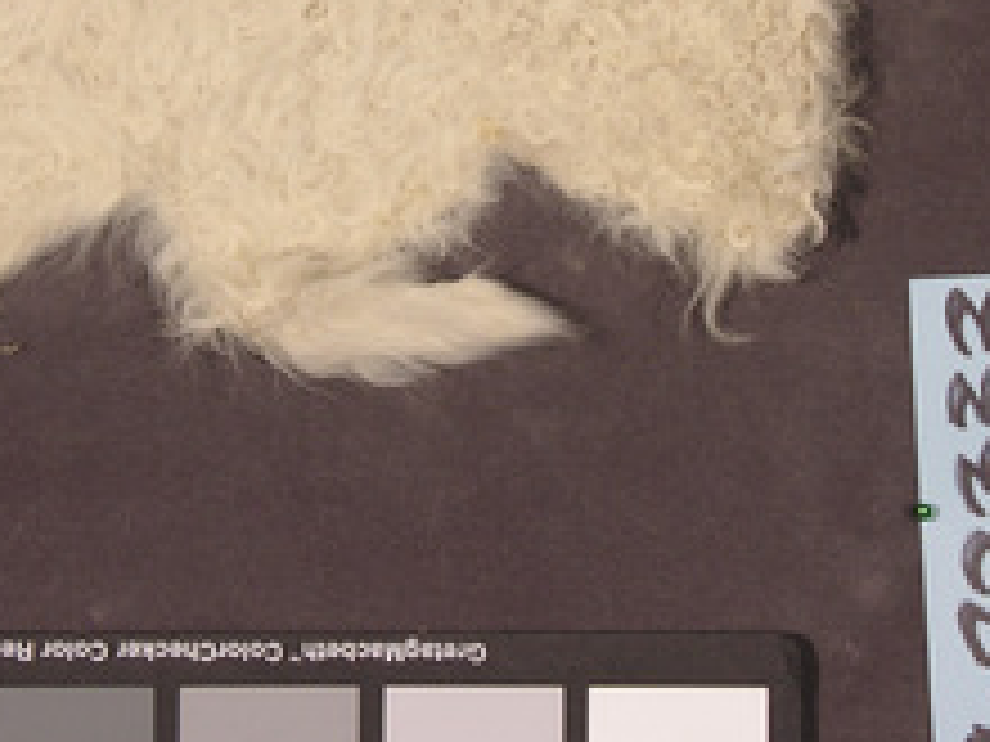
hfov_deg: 7.6
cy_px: 36
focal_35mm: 259
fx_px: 7407
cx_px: 308
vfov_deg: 5.7
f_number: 3.7
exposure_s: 1/60
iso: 50
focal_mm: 26.5
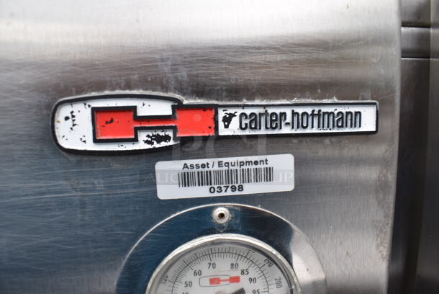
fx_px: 330
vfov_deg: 48.0
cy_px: 147
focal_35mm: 27
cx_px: 220
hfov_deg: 67.3
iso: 140
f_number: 8
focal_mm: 18
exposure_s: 1/60
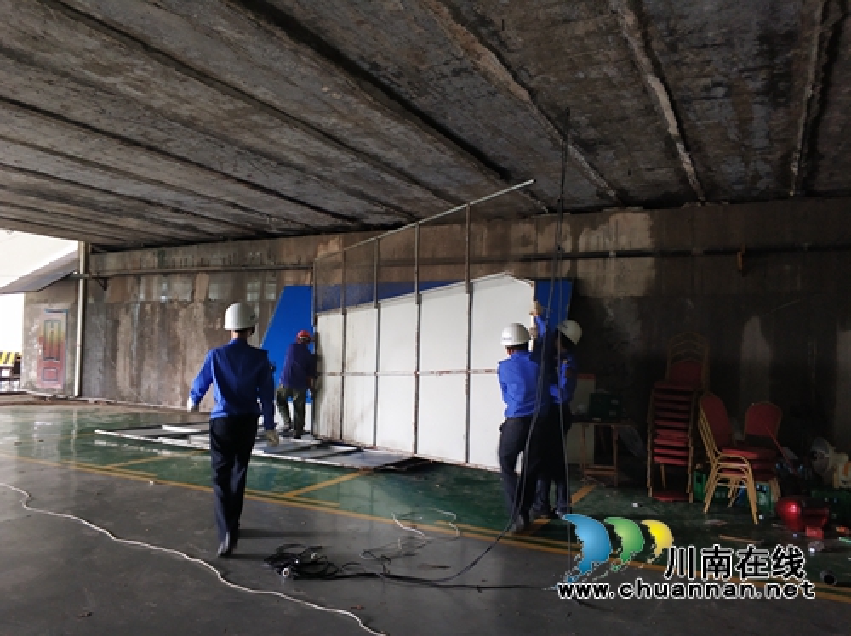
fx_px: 663
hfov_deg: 65.4
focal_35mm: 27
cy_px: 318
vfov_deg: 51.3
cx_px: 426
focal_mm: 3.82
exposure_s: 1/20
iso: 388
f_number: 1.8
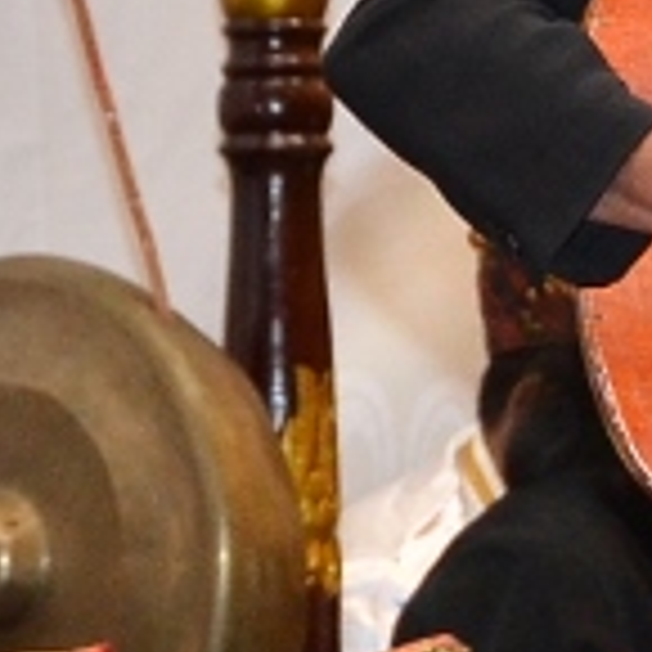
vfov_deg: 3.5
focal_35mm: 495
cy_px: 288
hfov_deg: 3.5
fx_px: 10548
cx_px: 207
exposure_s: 1/60
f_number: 4.5
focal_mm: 44
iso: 1000
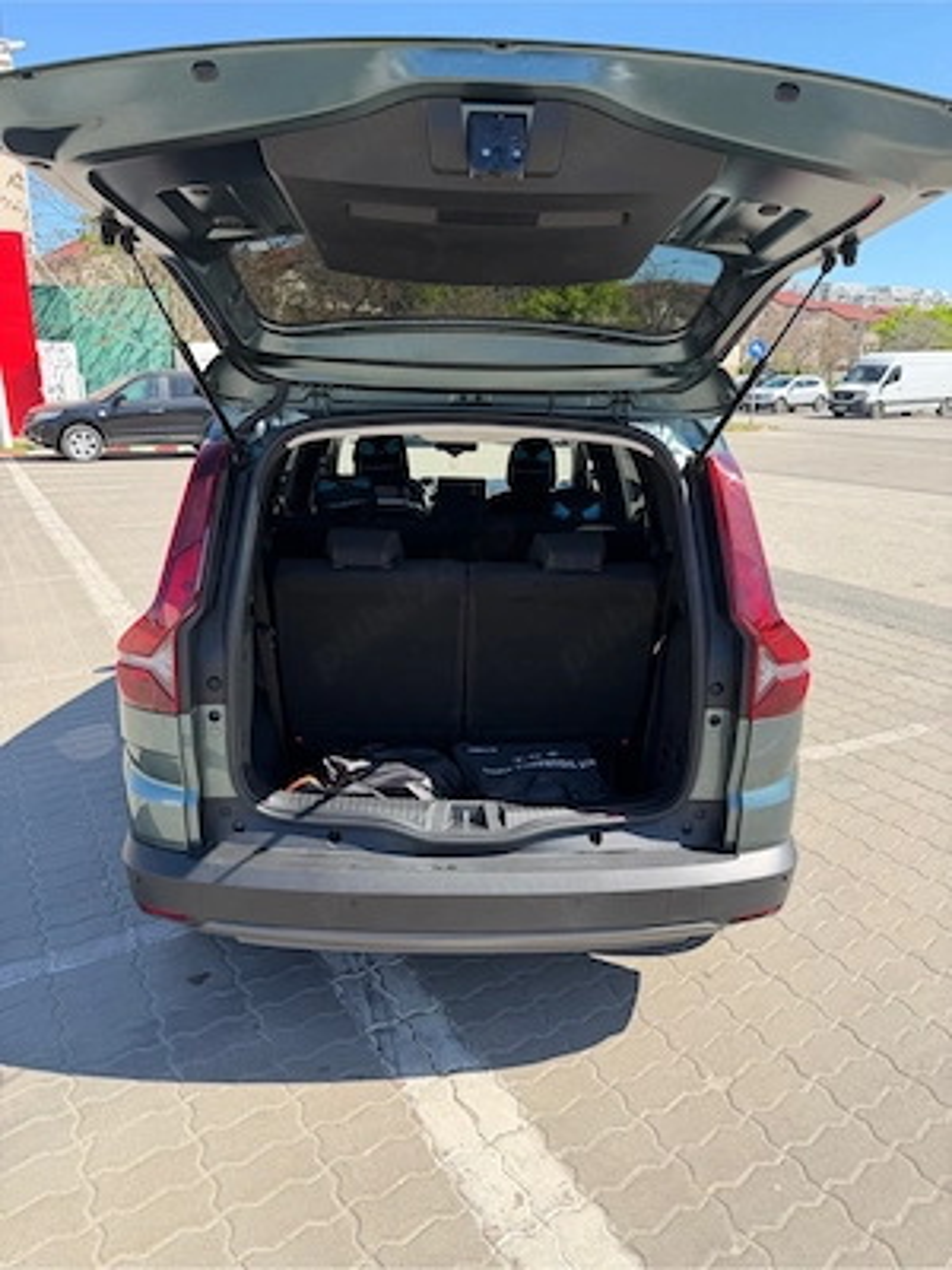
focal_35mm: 24
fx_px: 880
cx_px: 476
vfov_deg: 71.6
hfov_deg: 56.8
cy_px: 635
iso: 80
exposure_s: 1/1437
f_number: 1.78
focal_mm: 6.76
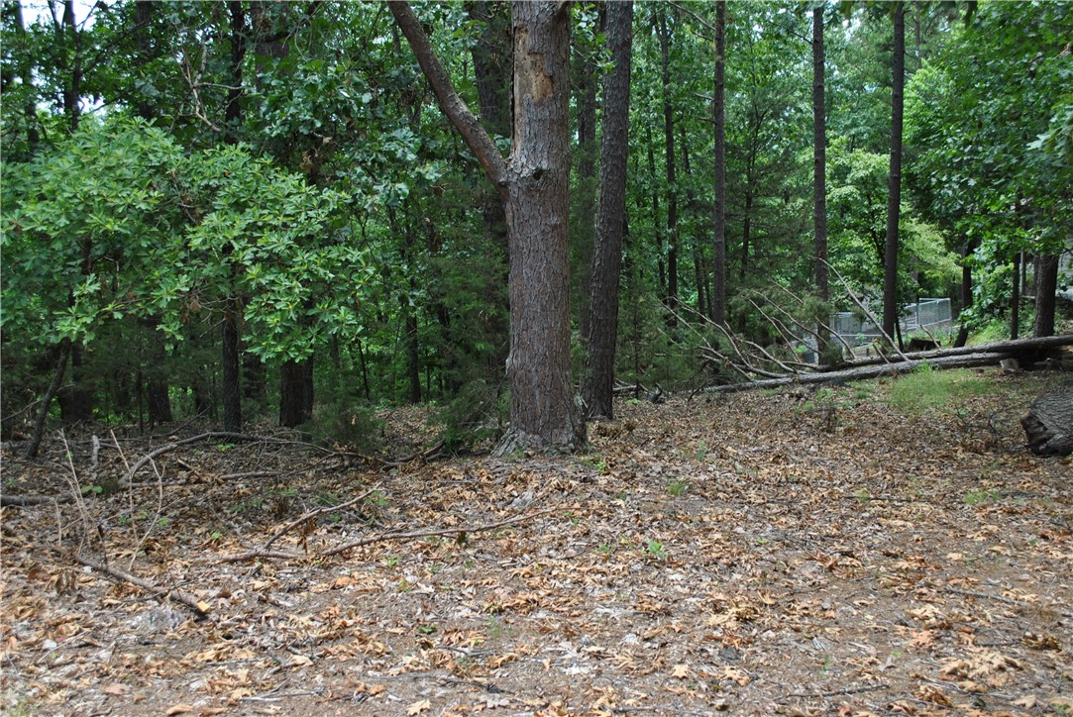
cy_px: 358
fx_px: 1163
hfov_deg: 49.5
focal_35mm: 39
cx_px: 536
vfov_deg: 34.3
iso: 110
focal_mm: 26
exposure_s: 1/125
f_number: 5.6
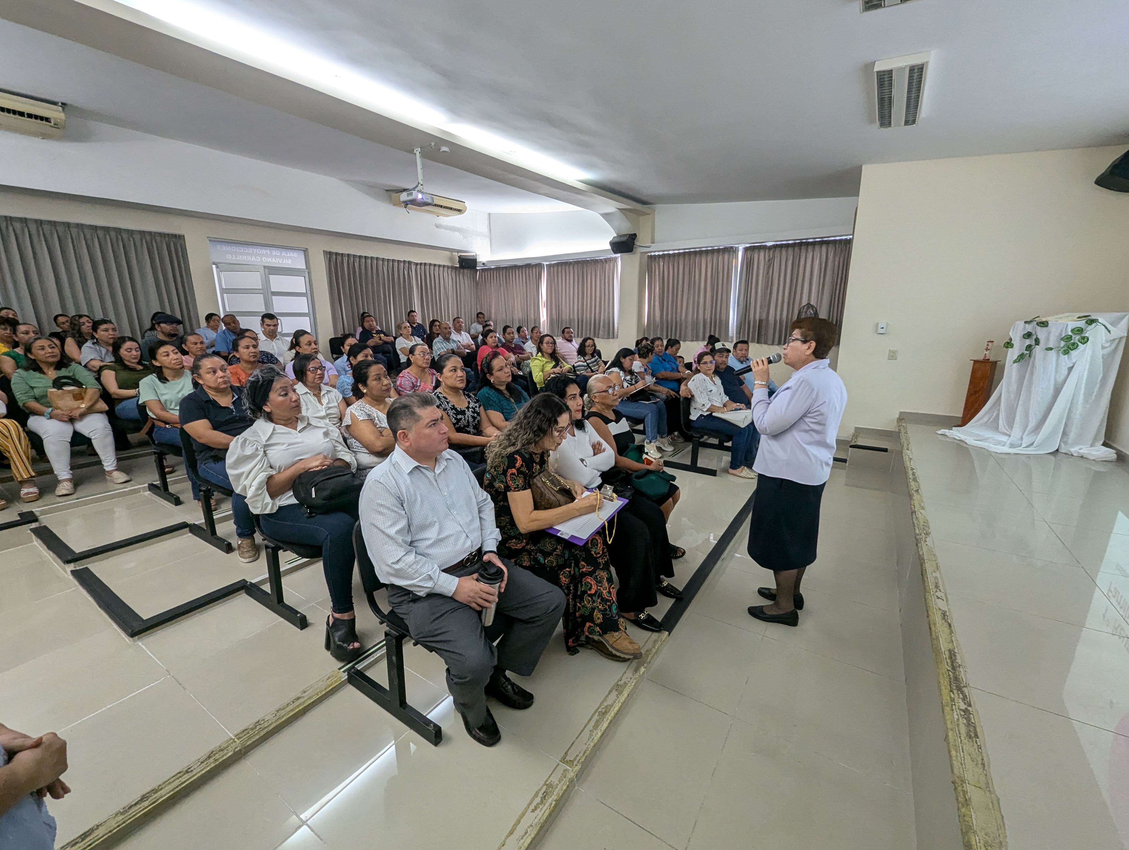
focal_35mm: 13
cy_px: 425
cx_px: 564
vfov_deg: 90.1
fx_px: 425
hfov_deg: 106.1
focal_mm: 1.95
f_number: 2.2
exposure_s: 1/24
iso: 183
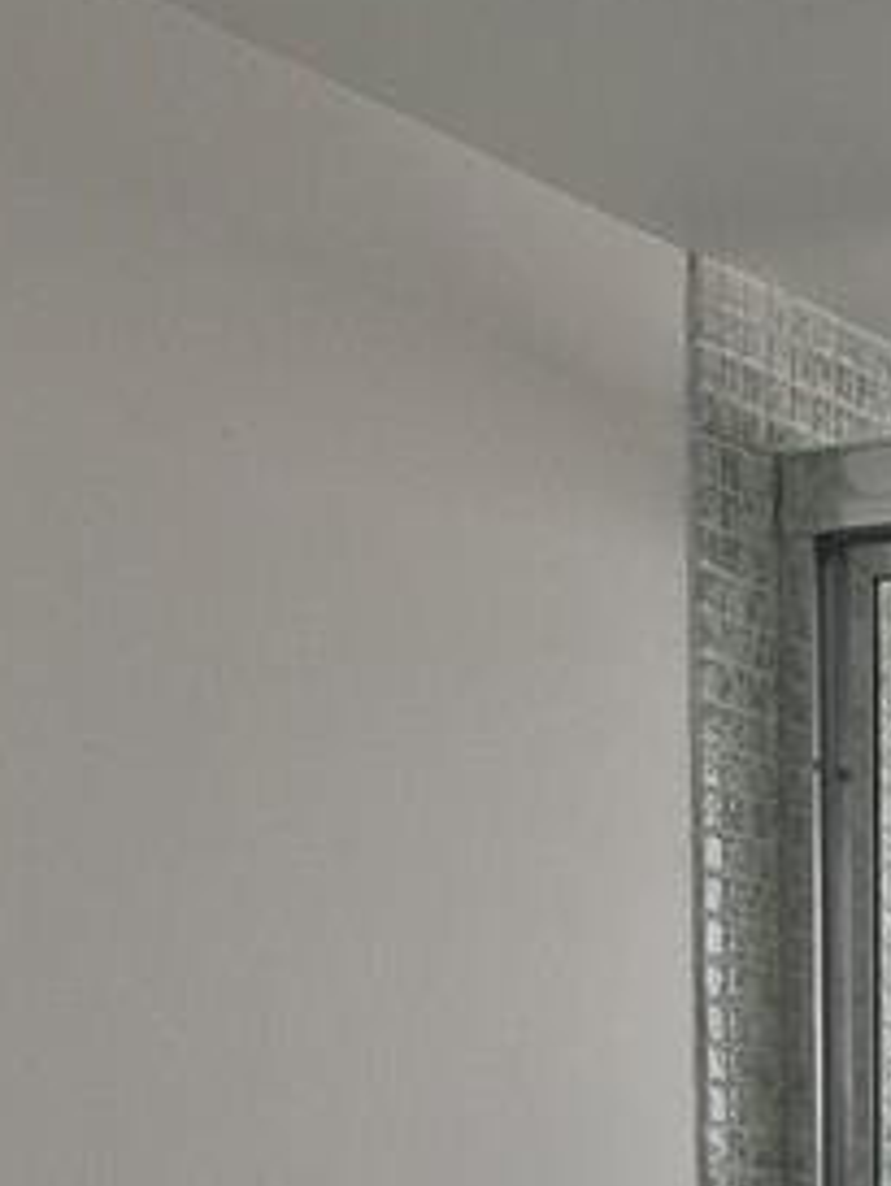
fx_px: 3464
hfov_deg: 14.1
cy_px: 1603
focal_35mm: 101
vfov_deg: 18.0
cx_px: 1134
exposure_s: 1/180
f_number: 1.8
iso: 80
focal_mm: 5.4
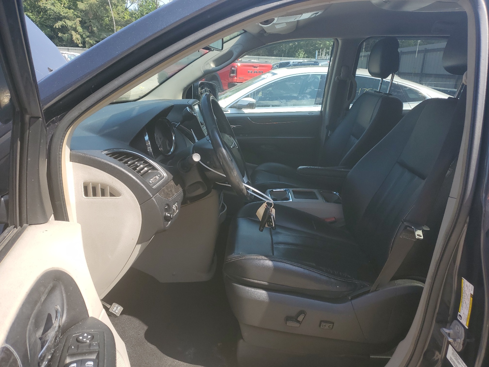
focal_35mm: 26
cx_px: 244
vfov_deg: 53.1
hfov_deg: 67.3
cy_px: 184
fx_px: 367
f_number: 1.5
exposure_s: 1/1000
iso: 50
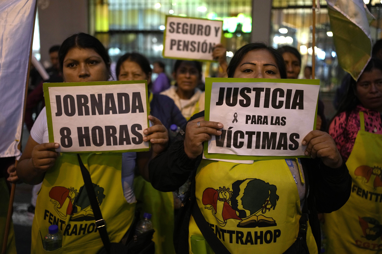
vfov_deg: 37.9
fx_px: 371
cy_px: 127
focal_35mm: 35
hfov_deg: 54.4
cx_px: 191
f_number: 2.5
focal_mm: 35
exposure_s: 1/160
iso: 2000
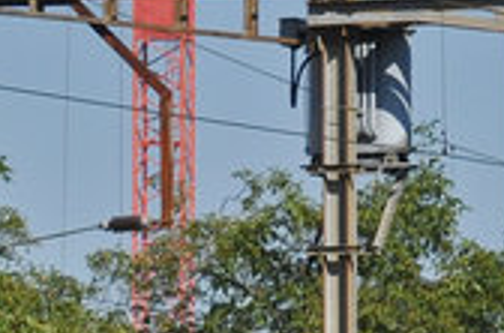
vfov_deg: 1.8
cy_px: 248
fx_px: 10484
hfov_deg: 2.7
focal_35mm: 751
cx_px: 1572
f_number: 8
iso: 200
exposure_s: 1/1000
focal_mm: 70
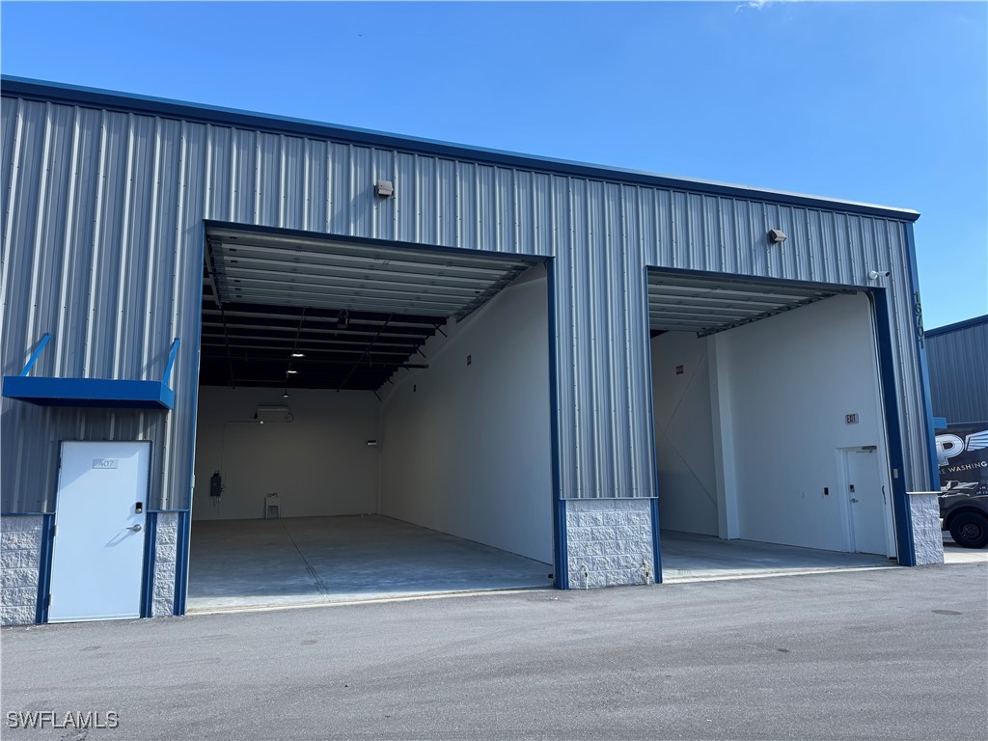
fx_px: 685
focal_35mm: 24
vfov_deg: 56.8
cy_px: 370
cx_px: 494
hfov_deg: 71.6
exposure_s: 1/1721
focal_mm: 6.76
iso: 80
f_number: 1.78
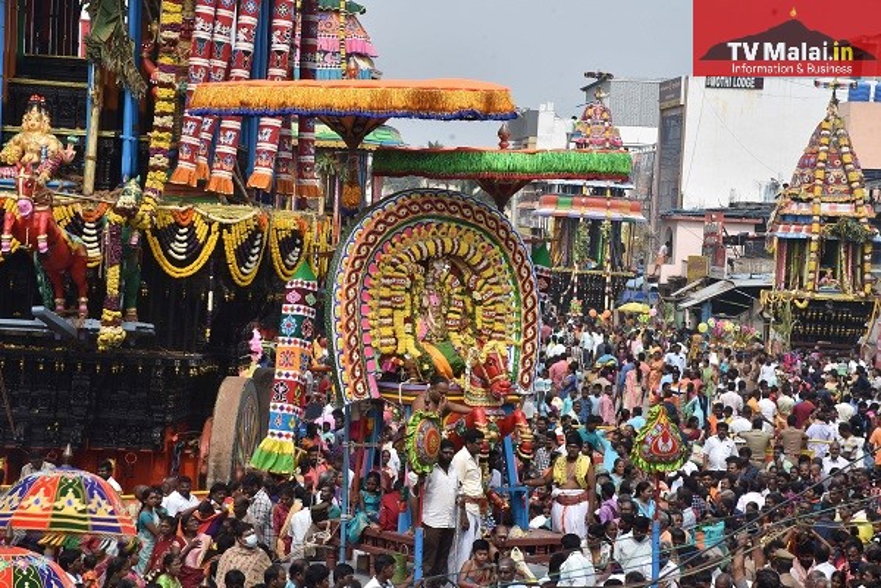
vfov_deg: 11.4
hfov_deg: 17.1
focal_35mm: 120
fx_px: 2936
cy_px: 294
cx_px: 440
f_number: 18
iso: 200
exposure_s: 1/125
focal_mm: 80
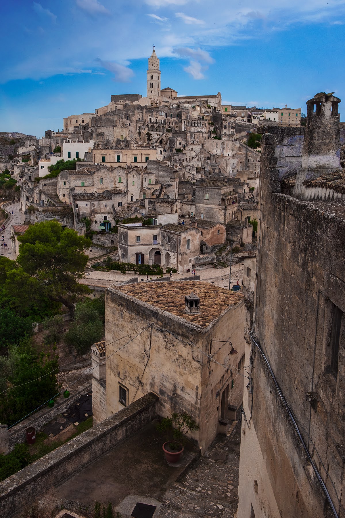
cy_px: 259
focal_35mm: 27
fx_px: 388
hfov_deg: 47.9
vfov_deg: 67.4
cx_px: 172
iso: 200
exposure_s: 1/250
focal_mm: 18
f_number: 7.1
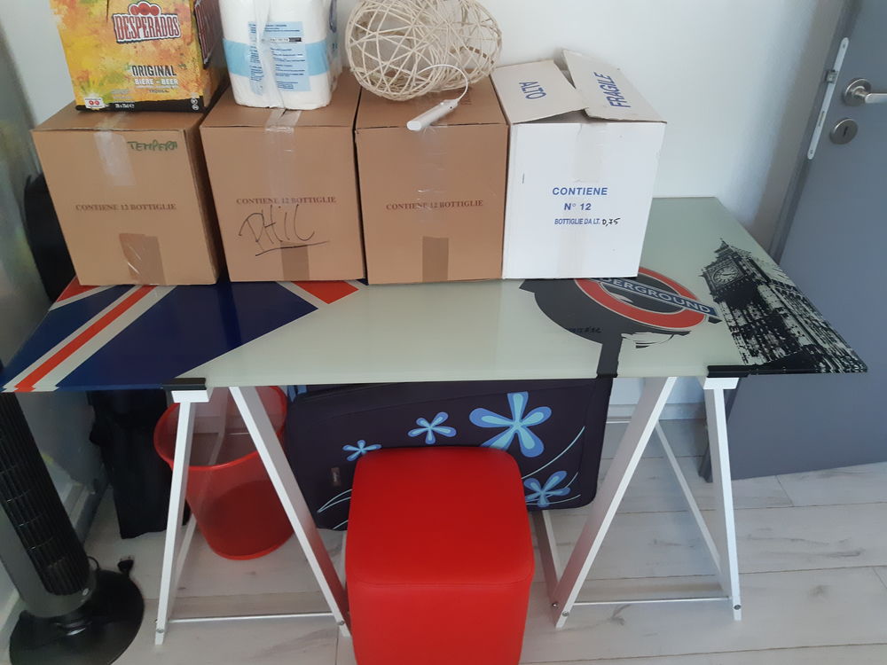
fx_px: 666
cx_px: 444
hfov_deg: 67.3
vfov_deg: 53.1
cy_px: 332
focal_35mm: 26
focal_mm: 3.93
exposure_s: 1/25
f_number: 1.7
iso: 400
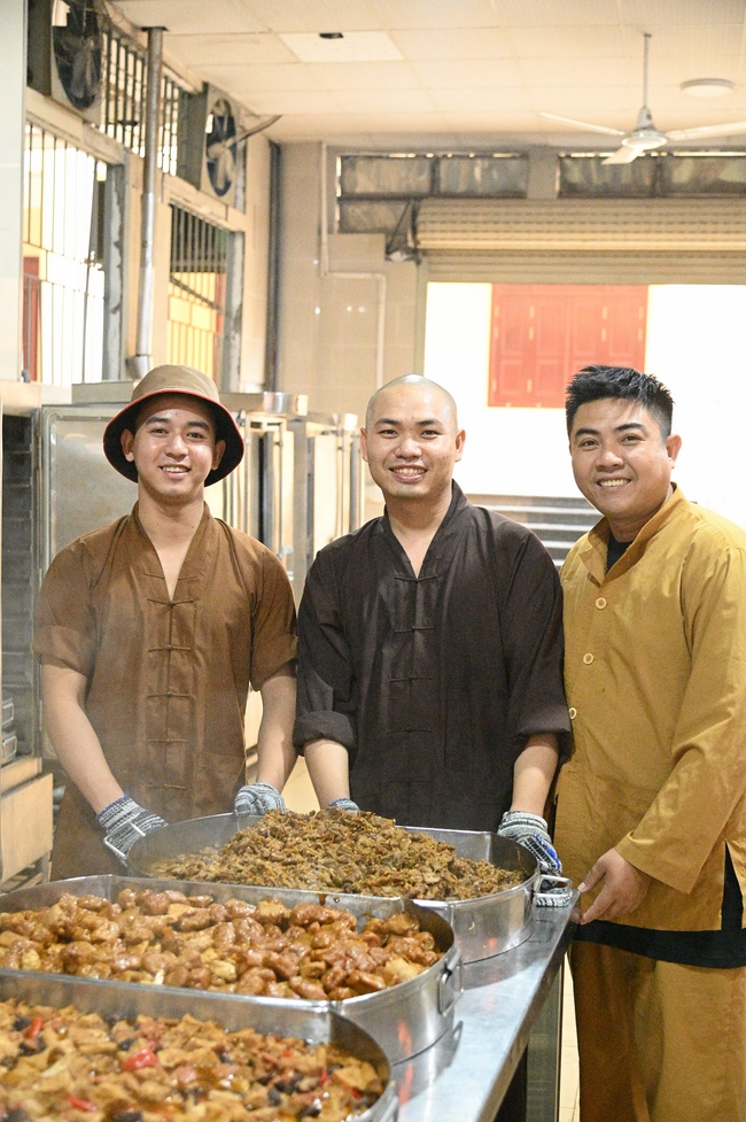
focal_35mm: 48
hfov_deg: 28.0
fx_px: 1494
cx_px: 373
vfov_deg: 41.1
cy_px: 561
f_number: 4.5
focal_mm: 48
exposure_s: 1/320
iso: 32000
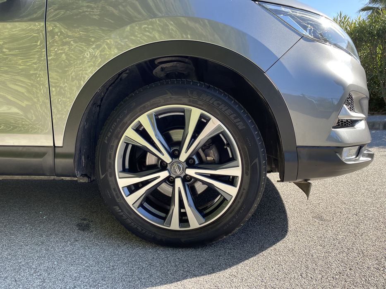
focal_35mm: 26
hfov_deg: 67.3
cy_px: 144
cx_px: 193
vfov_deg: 53.1
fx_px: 290
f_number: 1.6
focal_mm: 4.2
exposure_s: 1/412
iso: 32
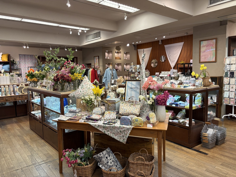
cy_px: 88
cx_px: 118
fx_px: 177
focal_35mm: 26
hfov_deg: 67.3
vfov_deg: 53.1
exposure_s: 1/100
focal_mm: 5.96
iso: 125
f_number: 1.6
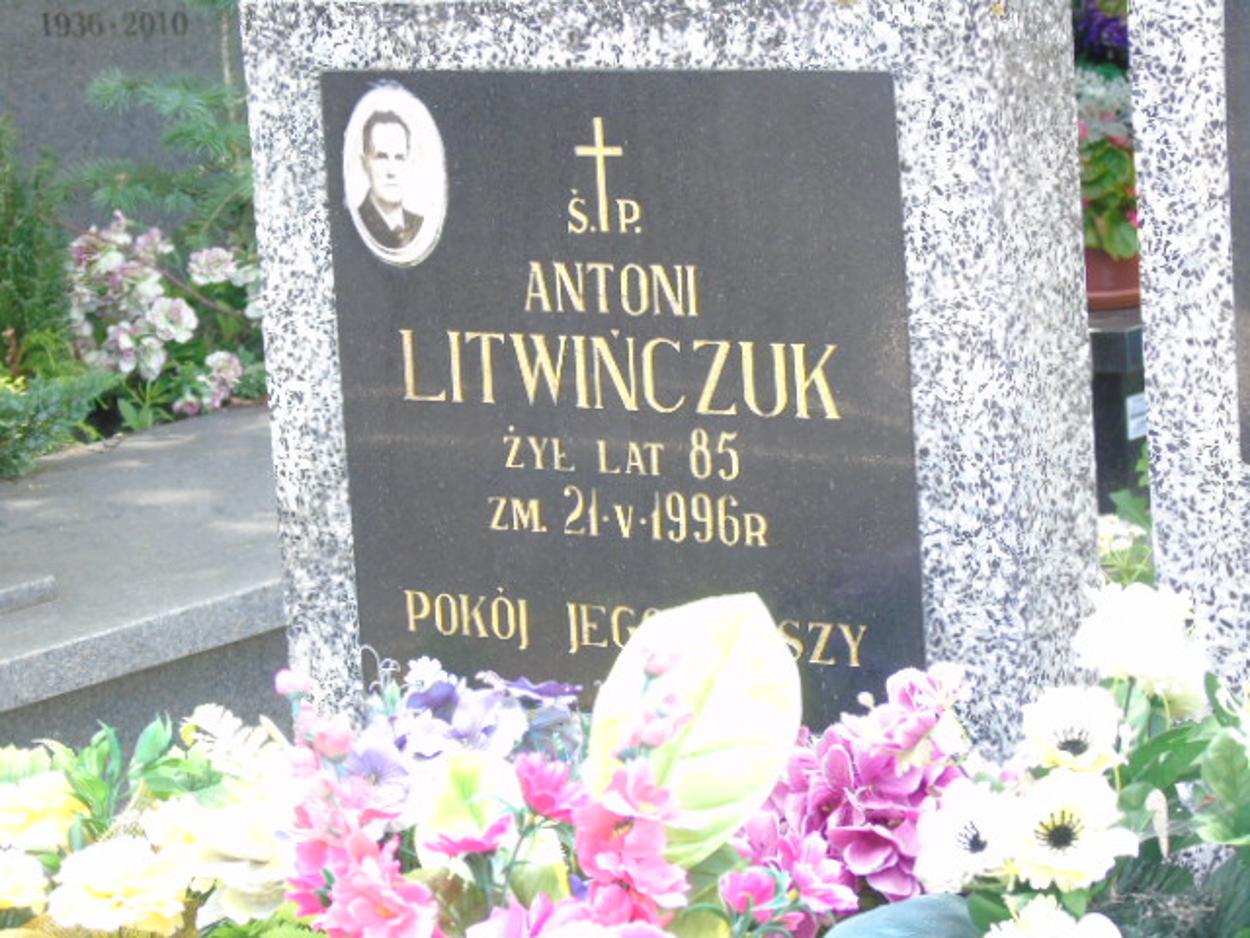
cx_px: 625
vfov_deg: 10.4
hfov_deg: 13.9
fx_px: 5128
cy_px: 469
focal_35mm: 142
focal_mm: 25
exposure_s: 1/100
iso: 400
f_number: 4.7
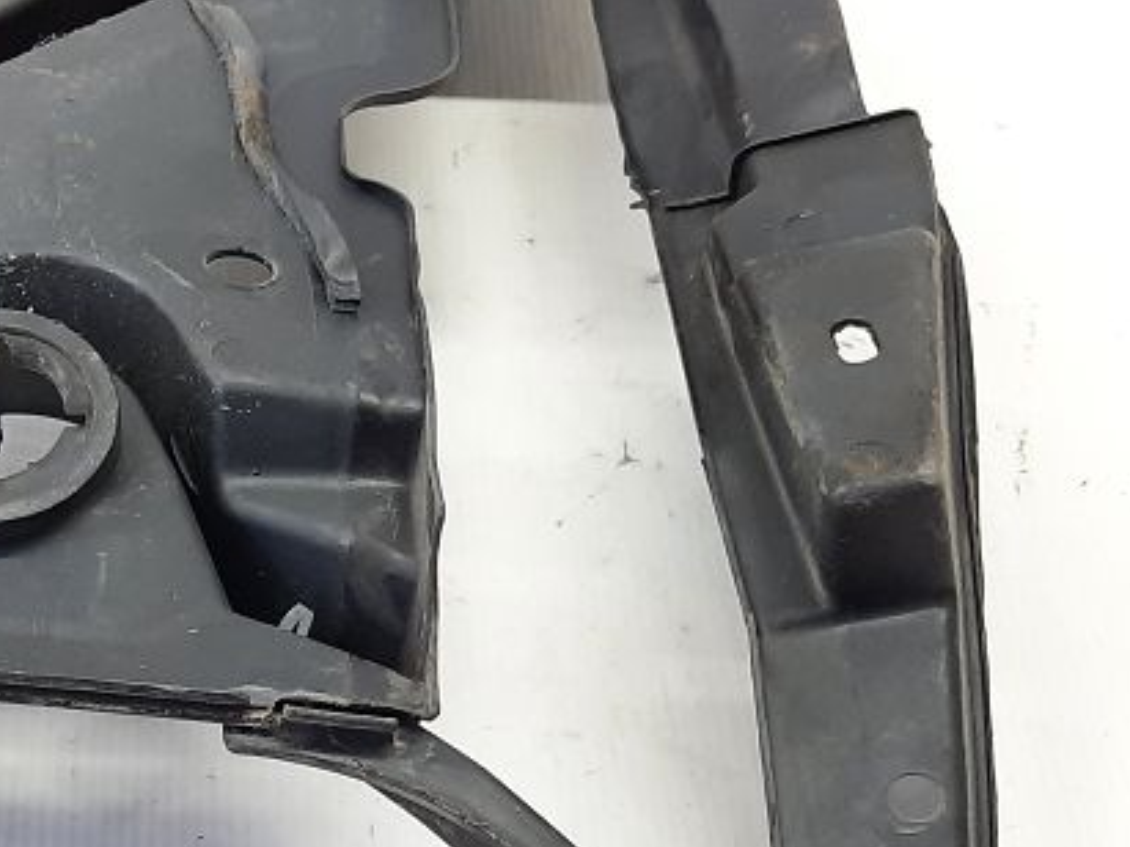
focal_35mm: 73
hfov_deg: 25.7
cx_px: 74
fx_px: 2382
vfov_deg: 19.8
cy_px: 742
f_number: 2
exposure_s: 1/50
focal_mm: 4.6
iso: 125
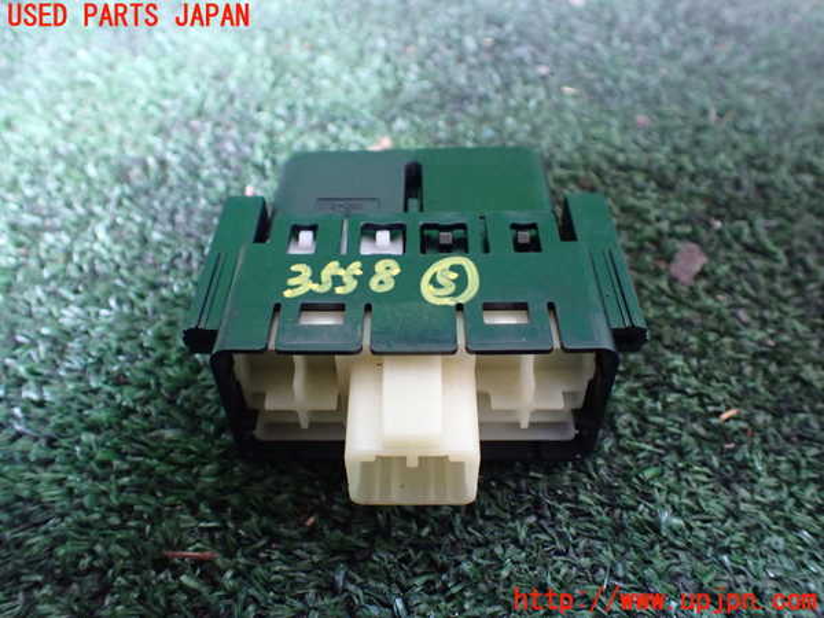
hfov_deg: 60.0
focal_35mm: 30
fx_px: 714
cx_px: 412
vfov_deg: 46.8
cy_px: 309
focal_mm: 5.4
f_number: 2.3
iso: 1000
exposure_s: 1/30
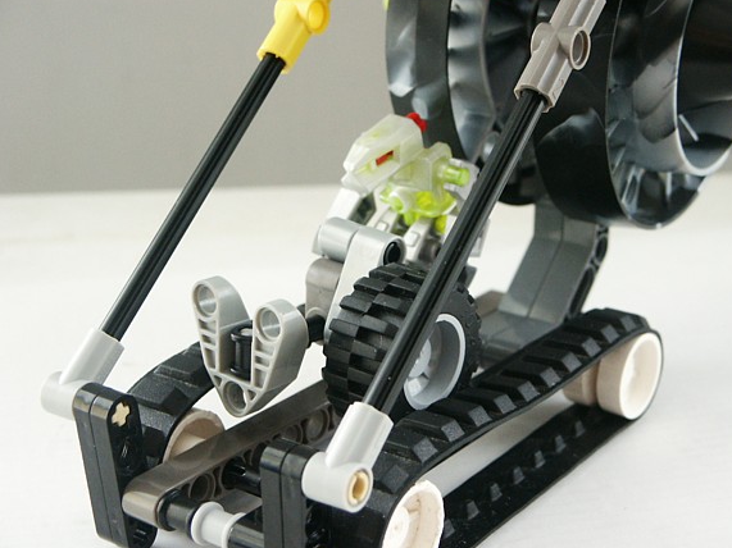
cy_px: 273
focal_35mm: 82
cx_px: 374
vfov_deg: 18.0
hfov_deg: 23.8
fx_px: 1734
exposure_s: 1/45
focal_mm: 15.54
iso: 200
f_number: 3.6
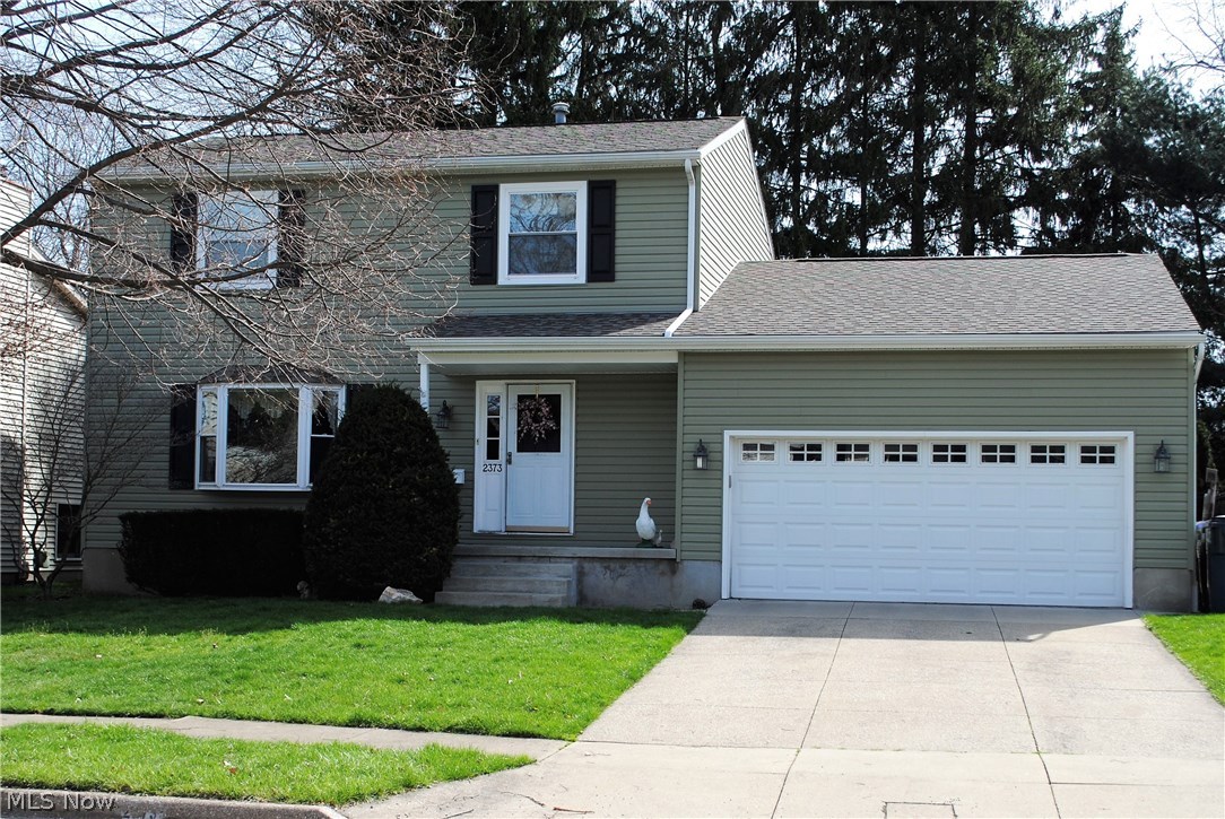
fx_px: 1430
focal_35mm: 42
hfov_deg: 46.4
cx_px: 612
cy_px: 410
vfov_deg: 32.0
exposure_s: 1/200
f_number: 7.1
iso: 100
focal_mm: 28
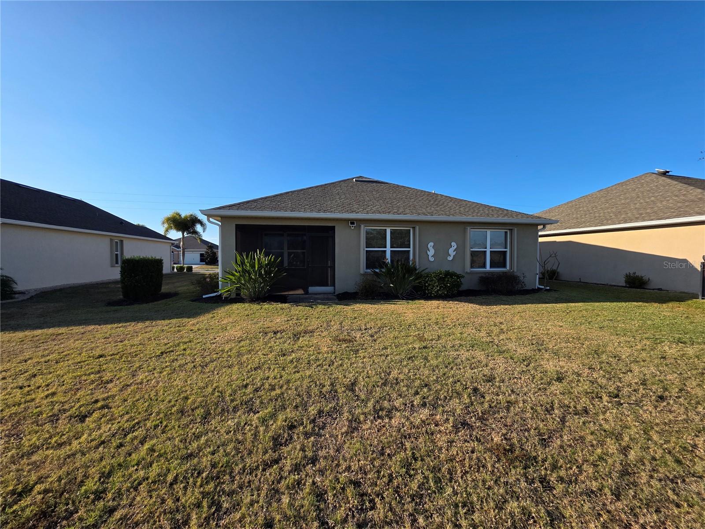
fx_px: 265
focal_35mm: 13
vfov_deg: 89.9
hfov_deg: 106.2
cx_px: 352
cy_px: 264
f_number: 1.9
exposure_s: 1/1668
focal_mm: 2.2
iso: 40
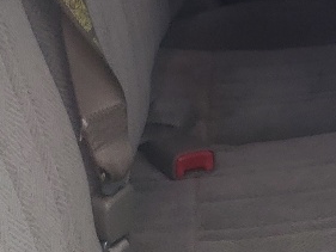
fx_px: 1437
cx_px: 450
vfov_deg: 10.0
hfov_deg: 12.9
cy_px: 41
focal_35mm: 148
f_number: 1.5
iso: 50
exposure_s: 1/556
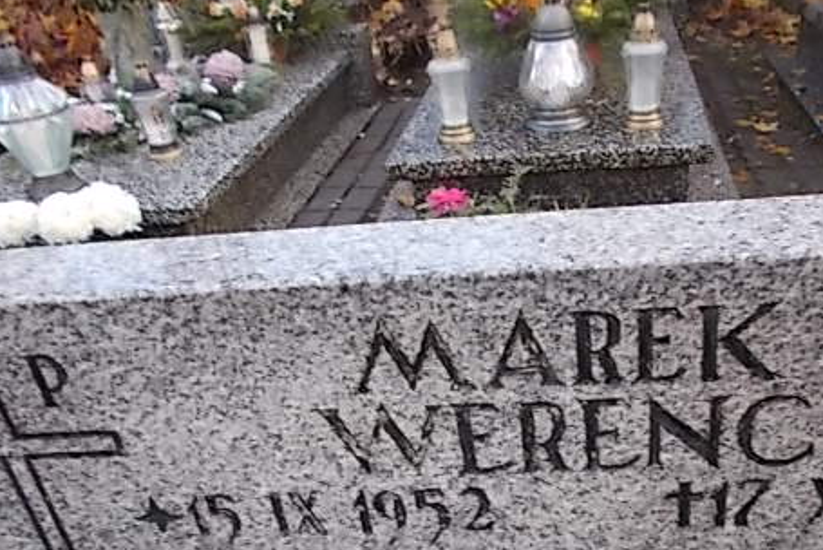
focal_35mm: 38
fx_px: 869
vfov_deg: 34.6
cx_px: 487
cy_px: 391
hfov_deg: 50.4
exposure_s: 1/60
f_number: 3.2
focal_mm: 4.6
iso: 80
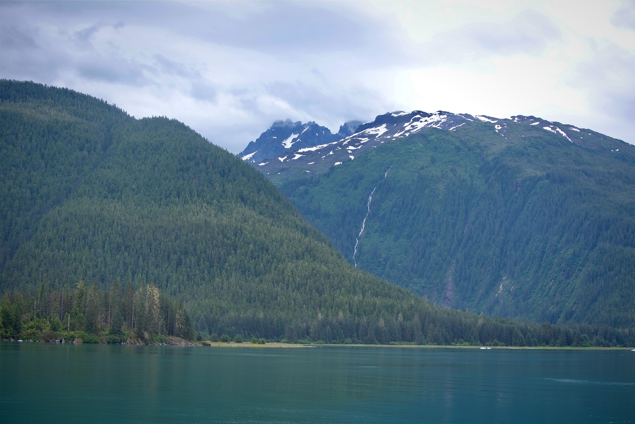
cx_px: 318
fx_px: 1235
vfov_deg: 19.5
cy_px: 212
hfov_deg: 28.8
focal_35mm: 70
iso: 100
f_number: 7.1
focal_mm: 70
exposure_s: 1/200
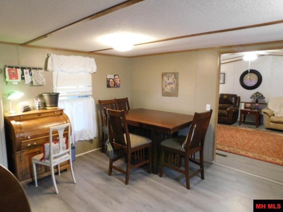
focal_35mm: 23
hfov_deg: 73.9
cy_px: 106
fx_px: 188
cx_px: 142
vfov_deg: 58.9
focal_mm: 4
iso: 400
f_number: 3
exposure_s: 1/15
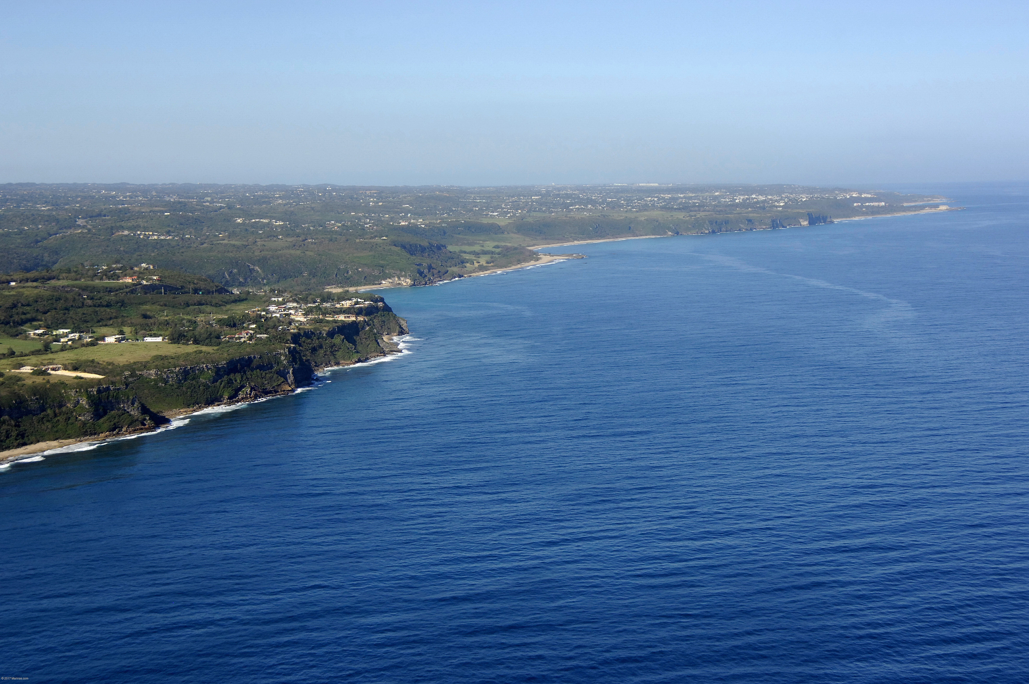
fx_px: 1927
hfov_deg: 29.9
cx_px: 514
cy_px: 342
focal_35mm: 68
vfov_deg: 20.1
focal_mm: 45
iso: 400
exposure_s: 1/1250
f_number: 6.7
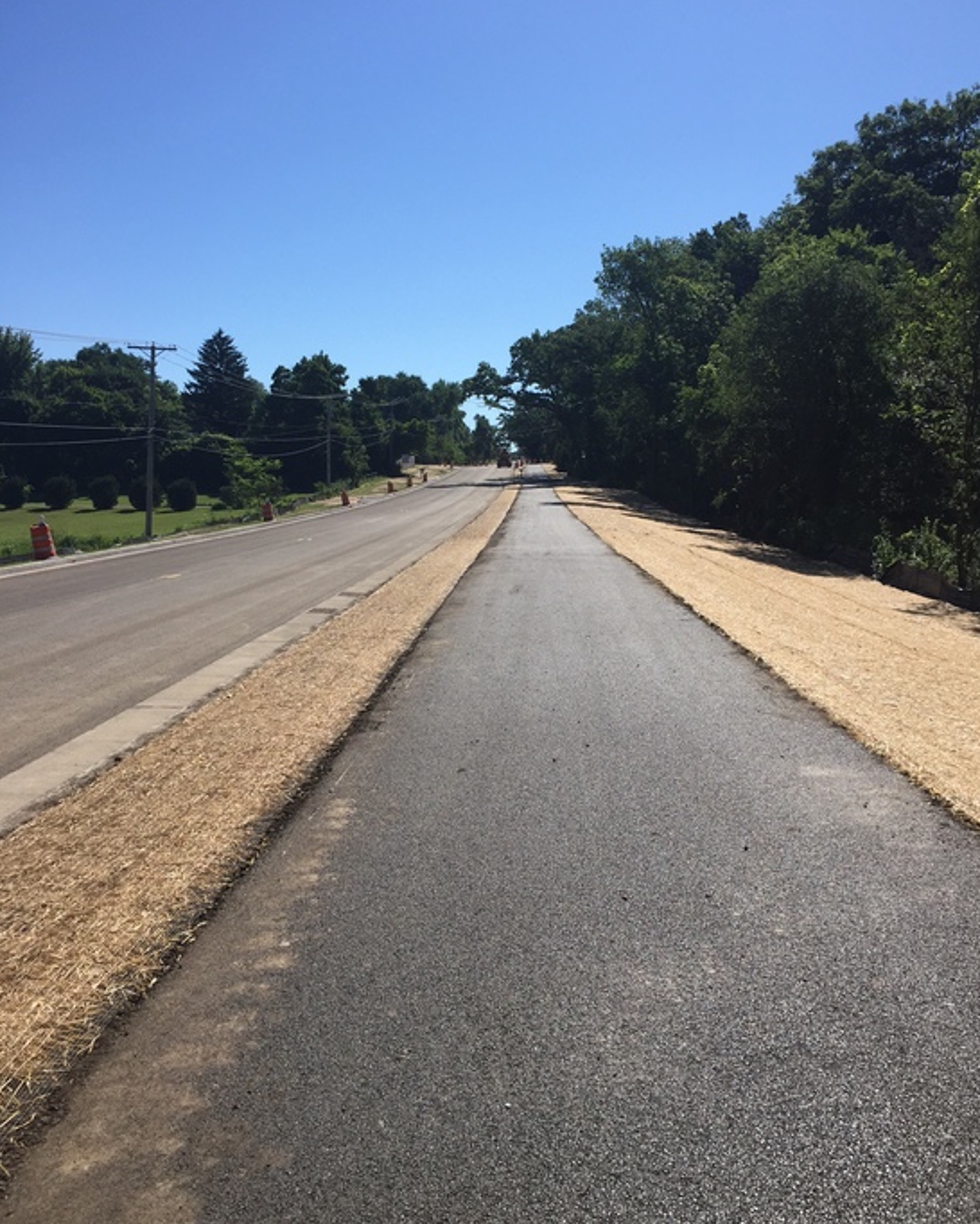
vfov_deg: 57.1
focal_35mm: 31
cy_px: 564
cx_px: 490
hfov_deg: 47.1
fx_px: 1123
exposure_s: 1/2639
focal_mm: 4.15
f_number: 2.2
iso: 32
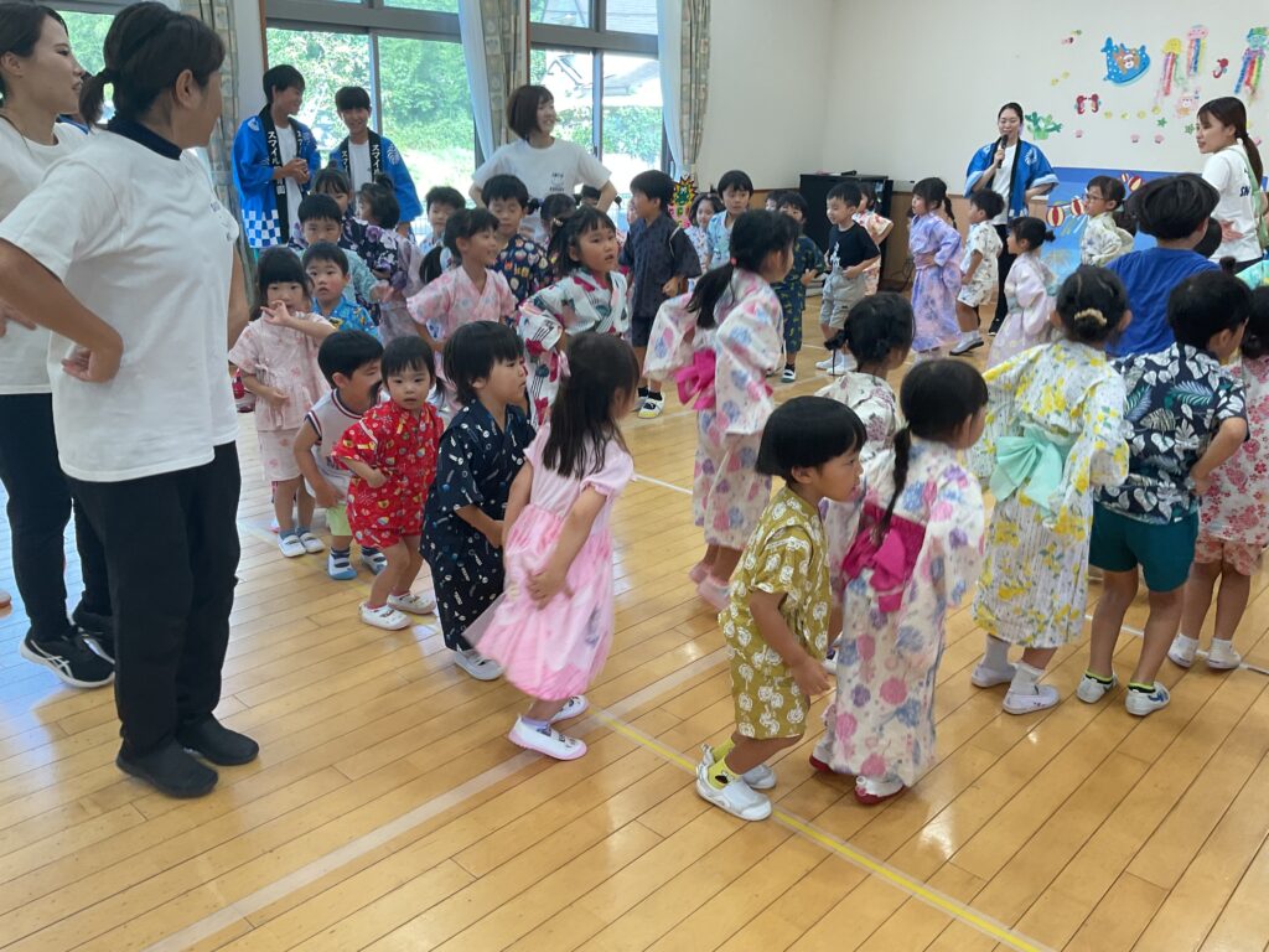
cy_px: 476
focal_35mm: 29
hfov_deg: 61.7
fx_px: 1063
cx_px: 634
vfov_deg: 48.2
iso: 40
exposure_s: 1/60
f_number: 1.8
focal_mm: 3
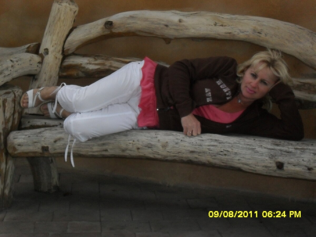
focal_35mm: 66
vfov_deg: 22.3
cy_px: 118
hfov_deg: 29.4
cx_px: 158
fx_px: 602
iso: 320
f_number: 11.8
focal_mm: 11.7
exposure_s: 1/60
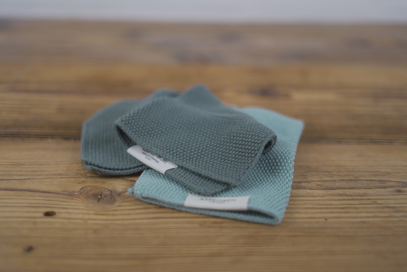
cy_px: 136
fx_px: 565
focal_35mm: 50
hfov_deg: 39.6
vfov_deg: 27.0
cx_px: 204
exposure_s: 1/200
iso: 250
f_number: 1.8
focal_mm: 50
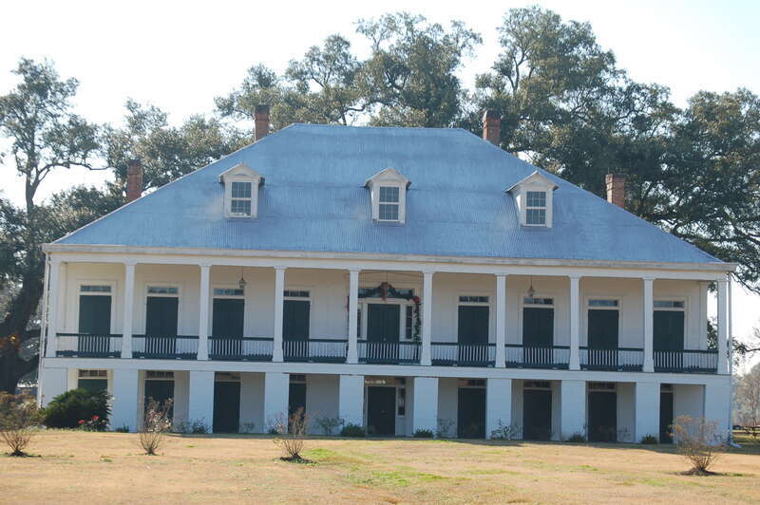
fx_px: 2215
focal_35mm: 105
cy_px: 252
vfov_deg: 13.0
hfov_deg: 19.5
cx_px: 380
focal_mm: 70
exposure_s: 1/500
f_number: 5.6
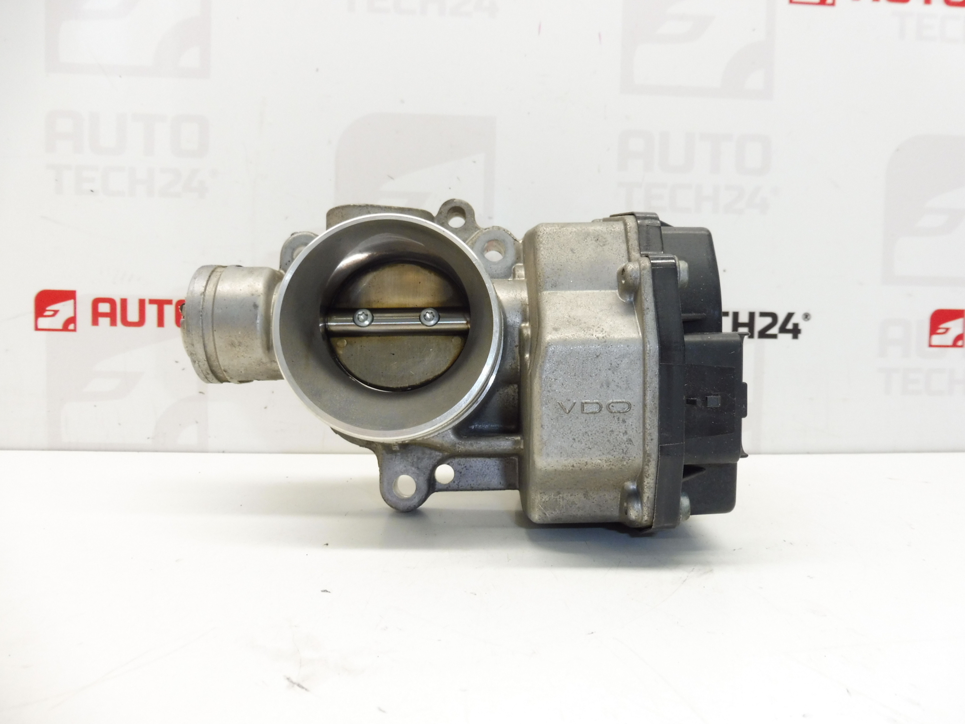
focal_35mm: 24
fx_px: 669
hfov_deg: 71.6
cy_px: 362
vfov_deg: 56.8
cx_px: 482
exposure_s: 1/60
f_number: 3.5
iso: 200
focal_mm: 4.3
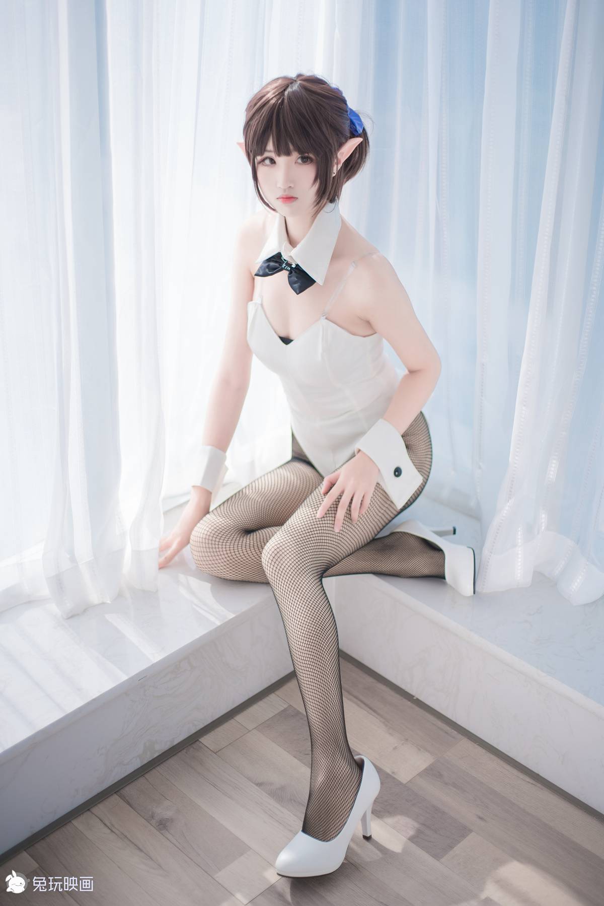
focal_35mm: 50
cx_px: 302
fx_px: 1258
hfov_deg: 27.0
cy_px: 453
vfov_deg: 39.6
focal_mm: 50
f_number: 2
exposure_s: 1/800
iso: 100
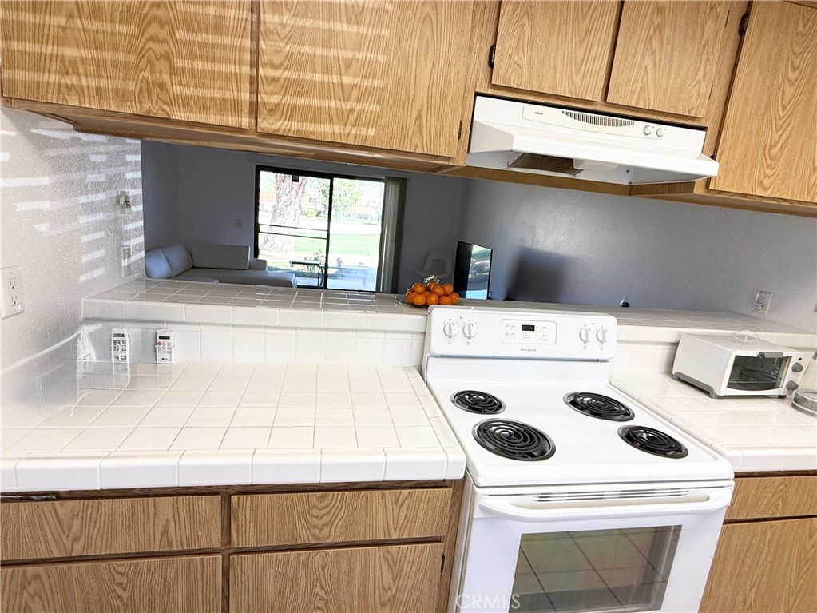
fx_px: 330
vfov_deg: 85.7
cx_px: 408
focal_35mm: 14
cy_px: 306
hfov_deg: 102.1
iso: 64
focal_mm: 2.22
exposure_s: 1/160
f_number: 2.2
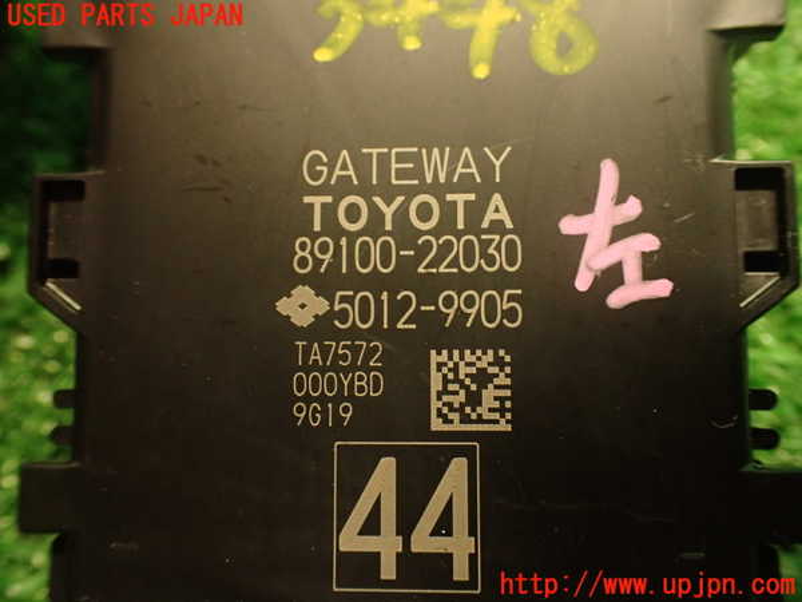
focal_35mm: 32
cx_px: 401
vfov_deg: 44.2
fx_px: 741
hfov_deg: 56.8
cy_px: 301
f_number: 2.4
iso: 640
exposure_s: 1/30
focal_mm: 5.79
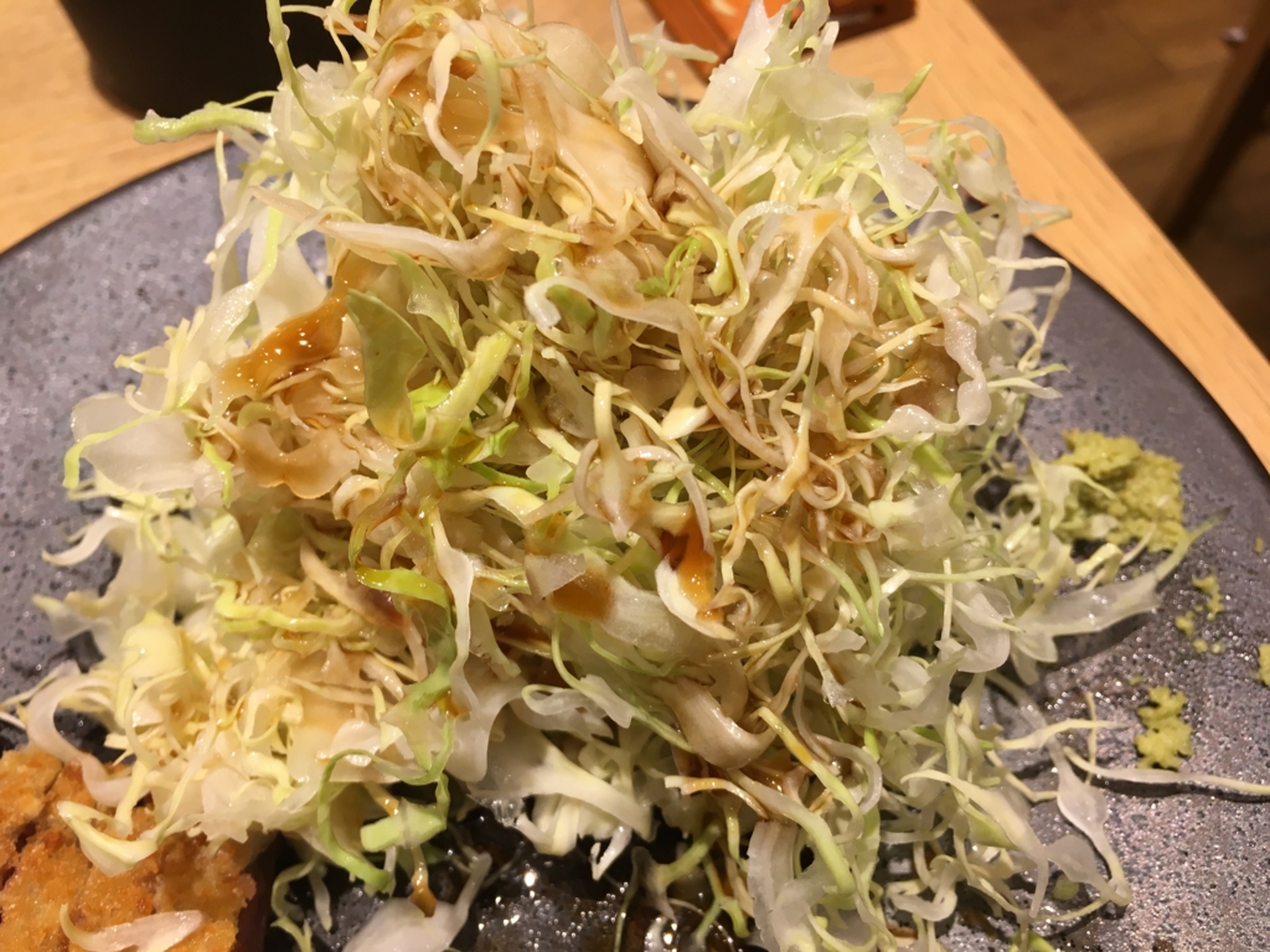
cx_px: 635
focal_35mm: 29
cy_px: 476
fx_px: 1064
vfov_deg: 48.2
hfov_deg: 61.7
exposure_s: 1/40
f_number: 2.2
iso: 25
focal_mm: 4.15
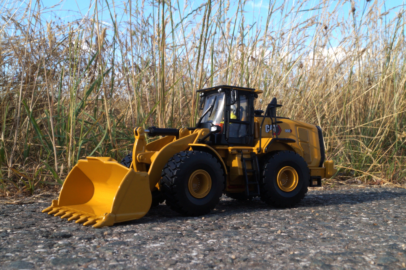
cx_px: 203
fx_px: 473
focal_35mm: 42
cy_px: 135
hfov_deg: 46.4
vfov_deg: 31.9
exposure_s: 1/60
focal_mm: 28
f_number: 25
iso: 400
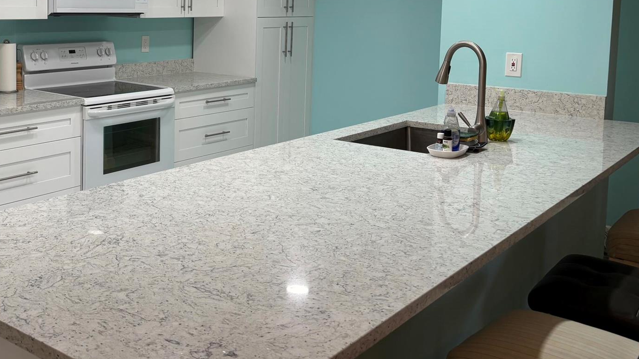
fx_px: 712
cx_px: 171
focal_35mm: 42
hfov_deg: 46.8
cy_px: 67
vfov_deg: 27.7
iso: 80
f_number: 1.6
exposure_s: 1/120
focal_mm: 5.96
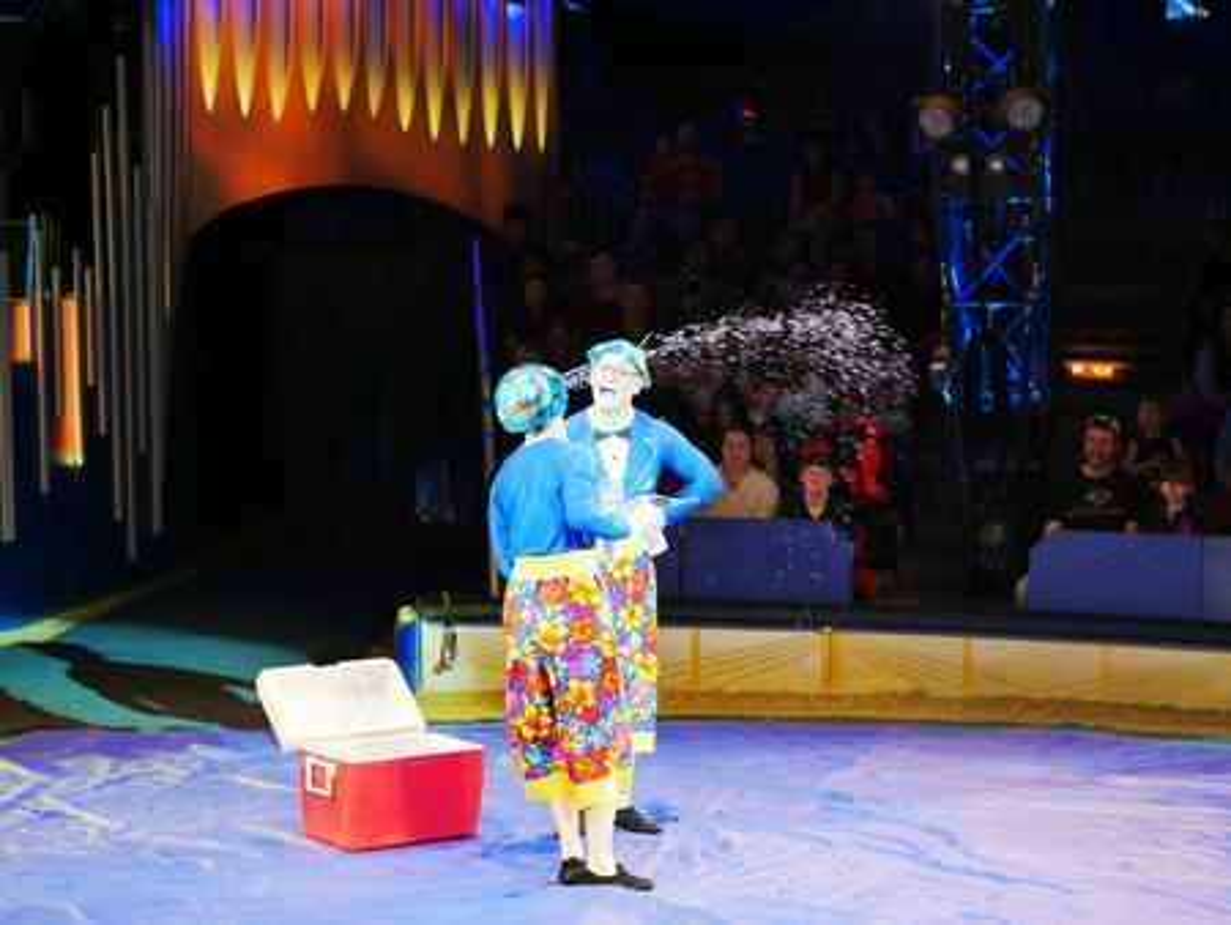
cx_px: 616
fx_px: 3202
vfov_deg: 16.4
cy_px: 462
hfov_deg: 21.8
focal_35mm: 90
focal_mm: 45
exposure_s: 1/160
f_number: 1.8
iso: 200
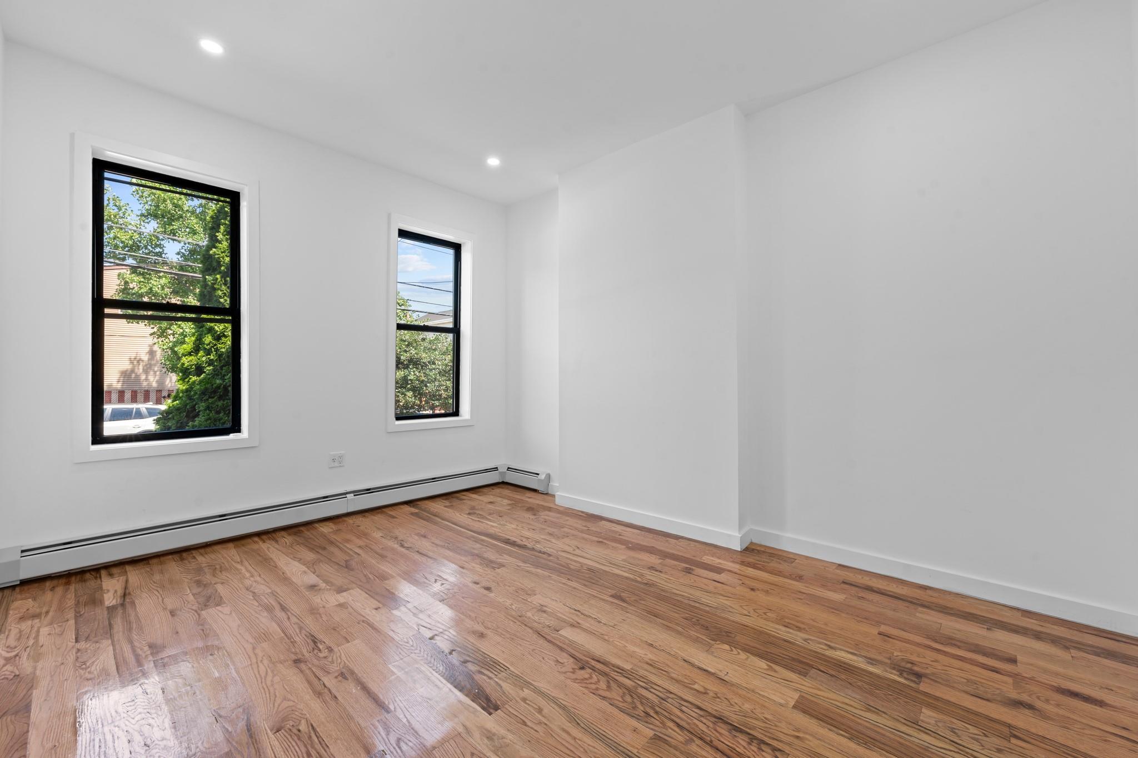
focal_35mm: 14
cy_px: 379
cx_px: 569
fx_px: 442
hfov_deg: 104.3
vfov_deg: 81.2
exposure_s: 1/4
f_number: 10
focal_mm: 14
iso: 160
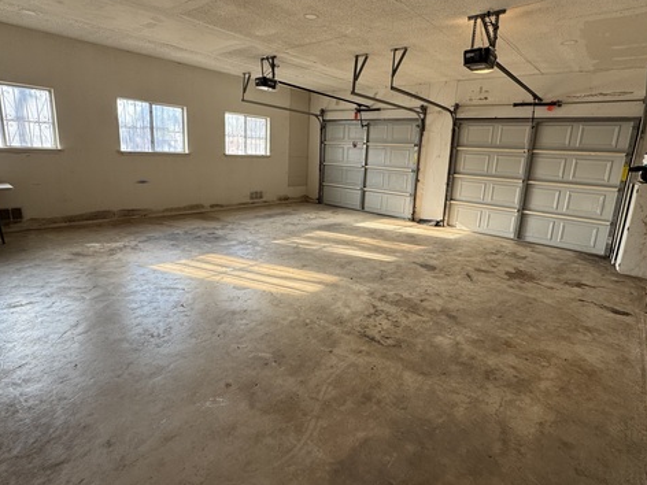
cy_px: 226
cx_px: 337
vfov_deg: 68.6
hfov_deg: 84.6
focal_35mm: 19
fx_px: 355
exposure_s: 1/99
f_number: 2.2
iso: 80
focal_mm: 2.22
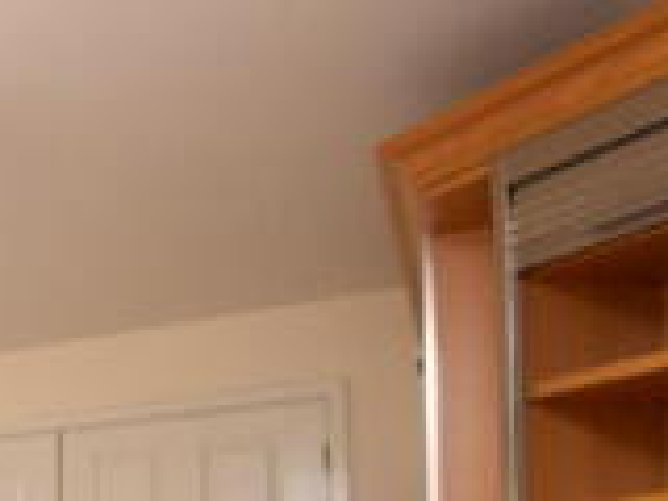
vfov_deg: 22.7
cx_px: -587
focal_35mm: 59
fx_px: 1139
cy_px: 612
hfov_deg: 20.5
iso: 400
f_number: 7.1
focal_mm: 10
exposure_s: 1/60
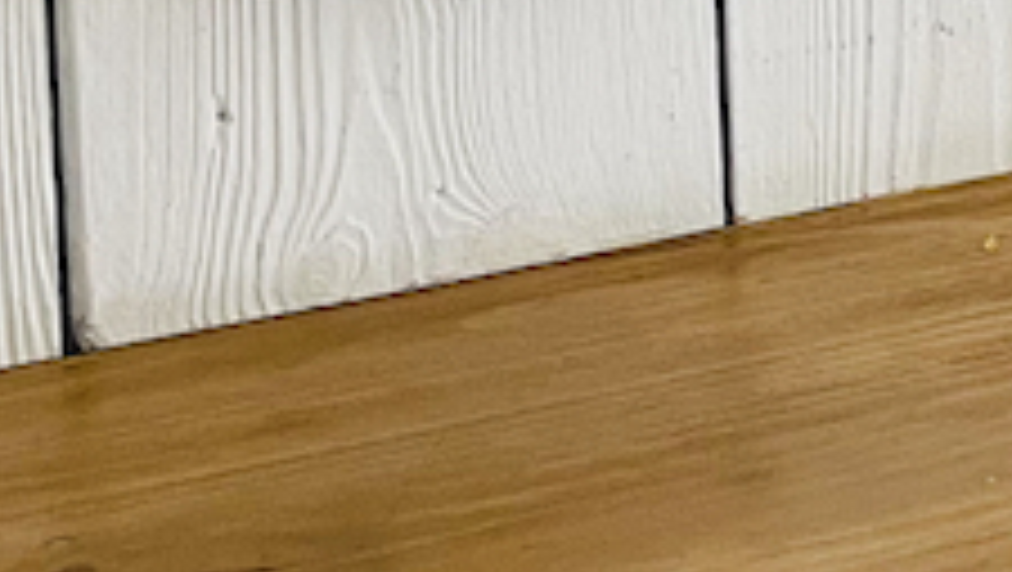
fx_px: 4055
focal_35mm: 151
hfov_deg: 12.4
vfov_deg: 7.5
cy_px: -869
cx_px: 2055
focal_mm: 5.1
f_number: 1.6
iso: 125
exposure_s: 1/63
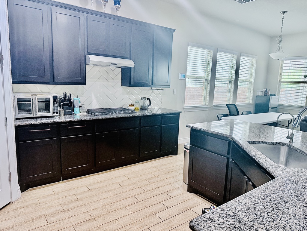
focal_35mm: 24
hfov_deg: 71.6
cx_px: 154
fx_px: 213
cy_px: 116
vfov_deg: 56.8
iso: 400
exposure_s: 1/60
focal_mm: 6.76
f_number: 1.78
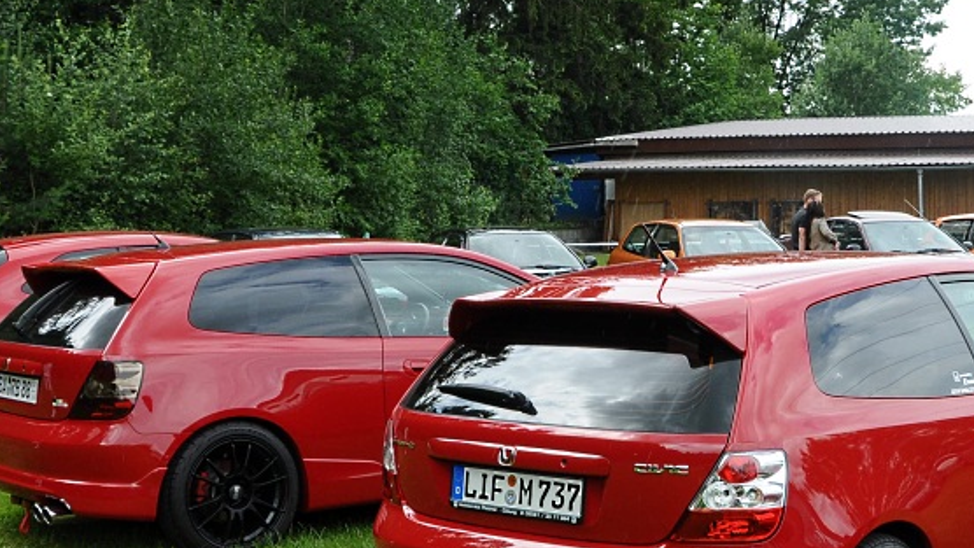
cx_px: 688
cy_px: 243
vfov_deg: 18.5
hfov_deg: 31.9
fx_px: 1679
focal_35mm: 65
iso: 200
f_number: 8
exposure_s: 1/250
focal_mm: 18
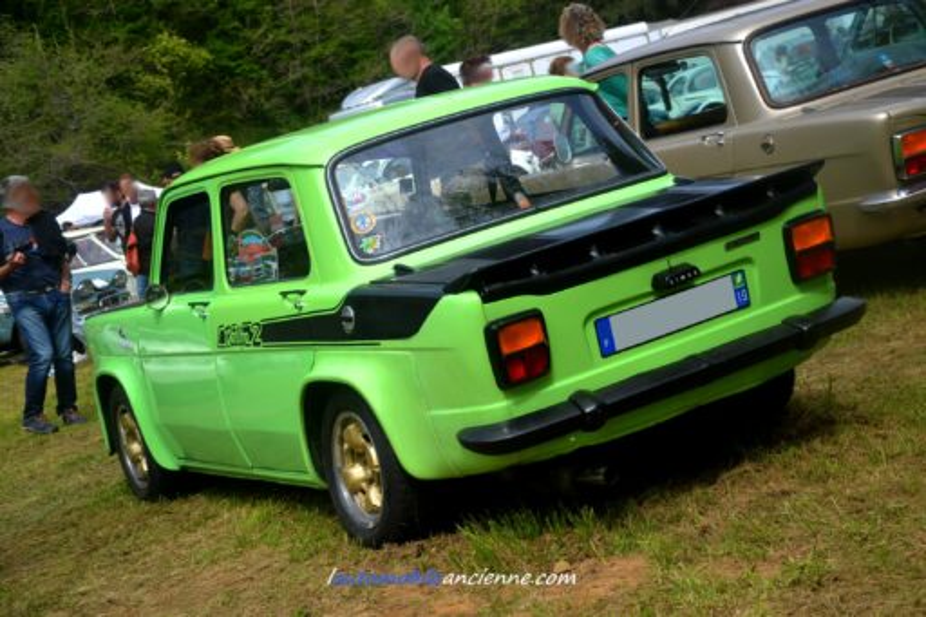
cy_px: 308
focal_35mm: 63
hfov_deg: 31.9
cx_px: 463
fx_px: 1620
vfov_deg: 21.6
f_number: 5.6
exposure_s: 1/1250
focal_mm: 42
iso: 400
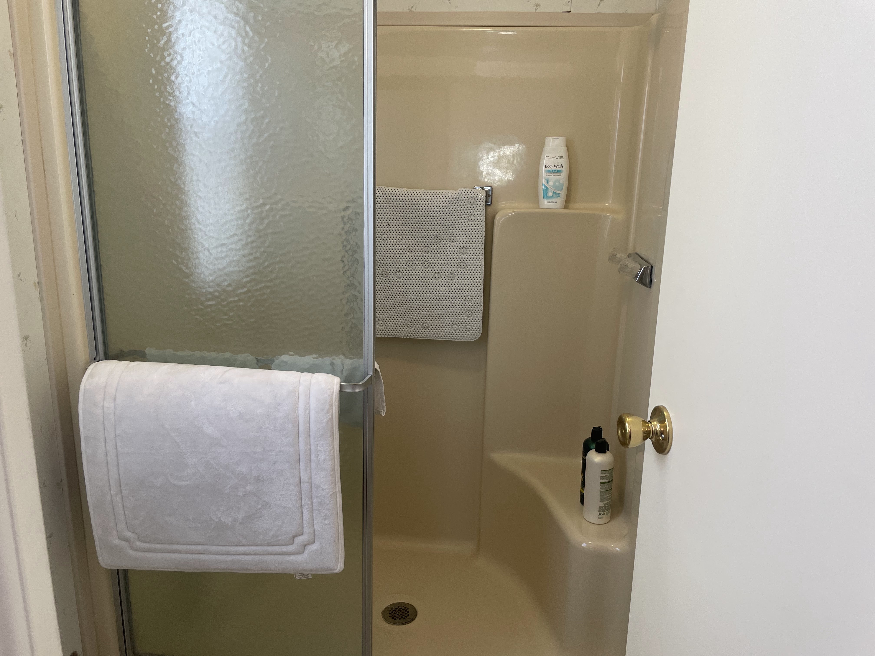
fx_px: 657
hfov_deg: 67.3
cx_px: 438
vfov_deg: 53.1
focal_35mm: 26
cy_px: 328
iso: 100
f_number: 1.6
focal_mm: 4.2
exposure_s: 1/120
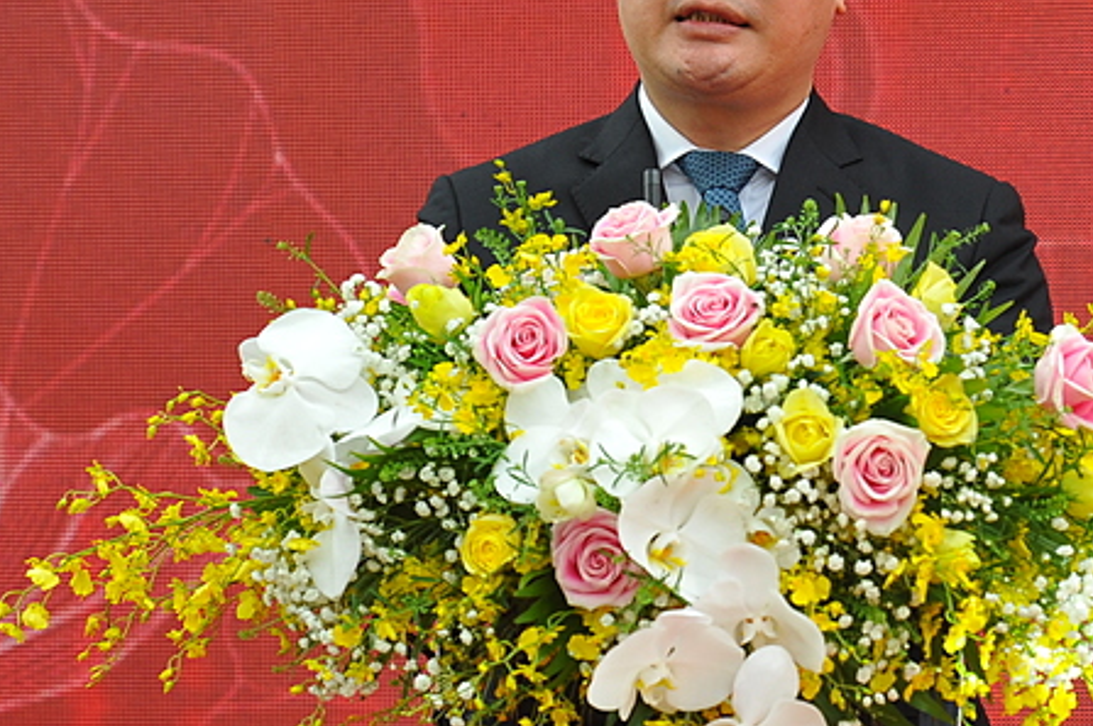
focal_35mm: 322
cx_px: 979
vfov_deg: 4.3
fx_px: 9765
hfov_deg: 6.4
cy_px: 354
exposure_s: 1/800
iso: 800
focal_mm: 120
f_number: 4.5
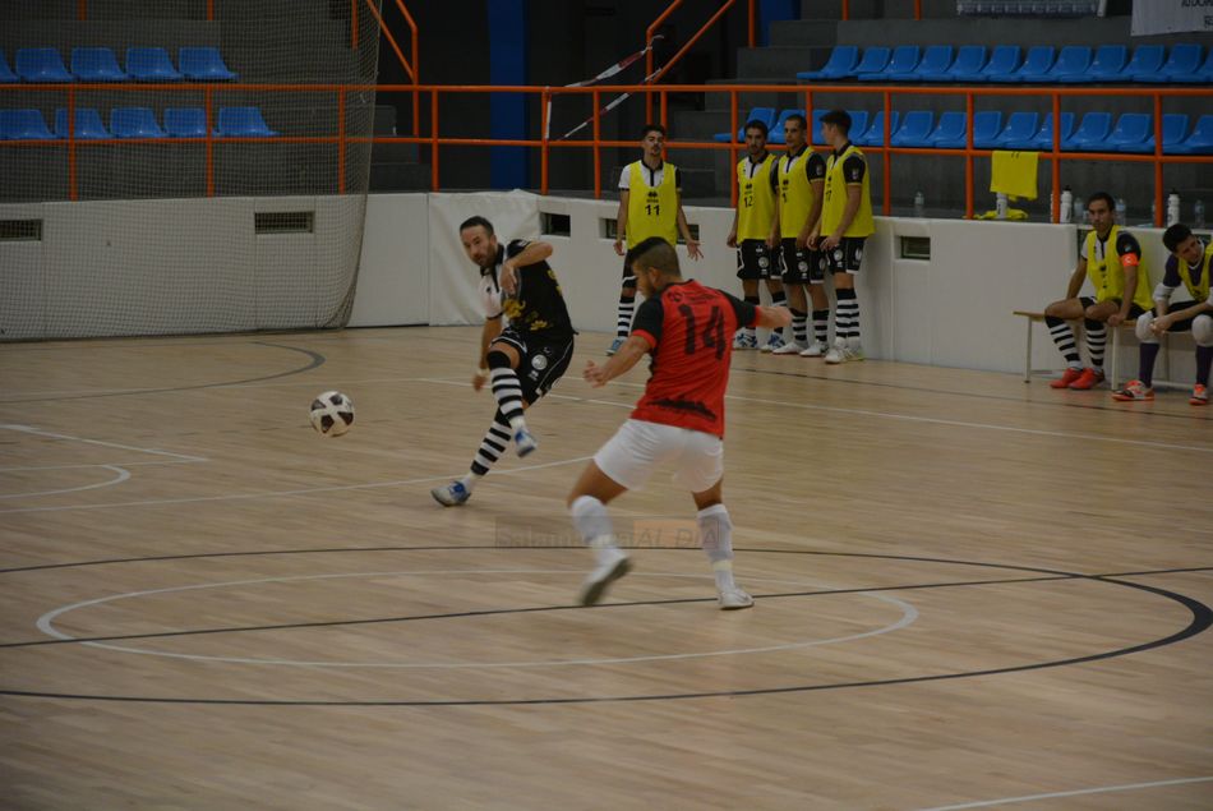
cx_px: 606
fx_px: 5311
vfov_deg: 8.7
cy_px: 406
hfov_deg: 13.0
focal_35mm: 158
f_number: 5.6
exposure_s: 1/180
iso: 1600
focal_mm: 105
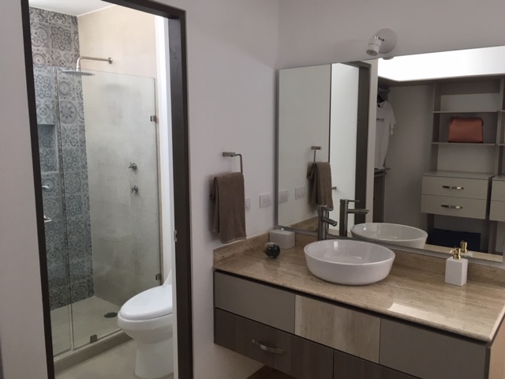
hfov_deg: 61.7
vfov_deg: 48.2
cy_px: 190
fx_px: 423
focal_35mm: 29
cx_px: 252
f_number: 2.2
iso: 50
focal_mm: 4.15
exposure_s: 1/30
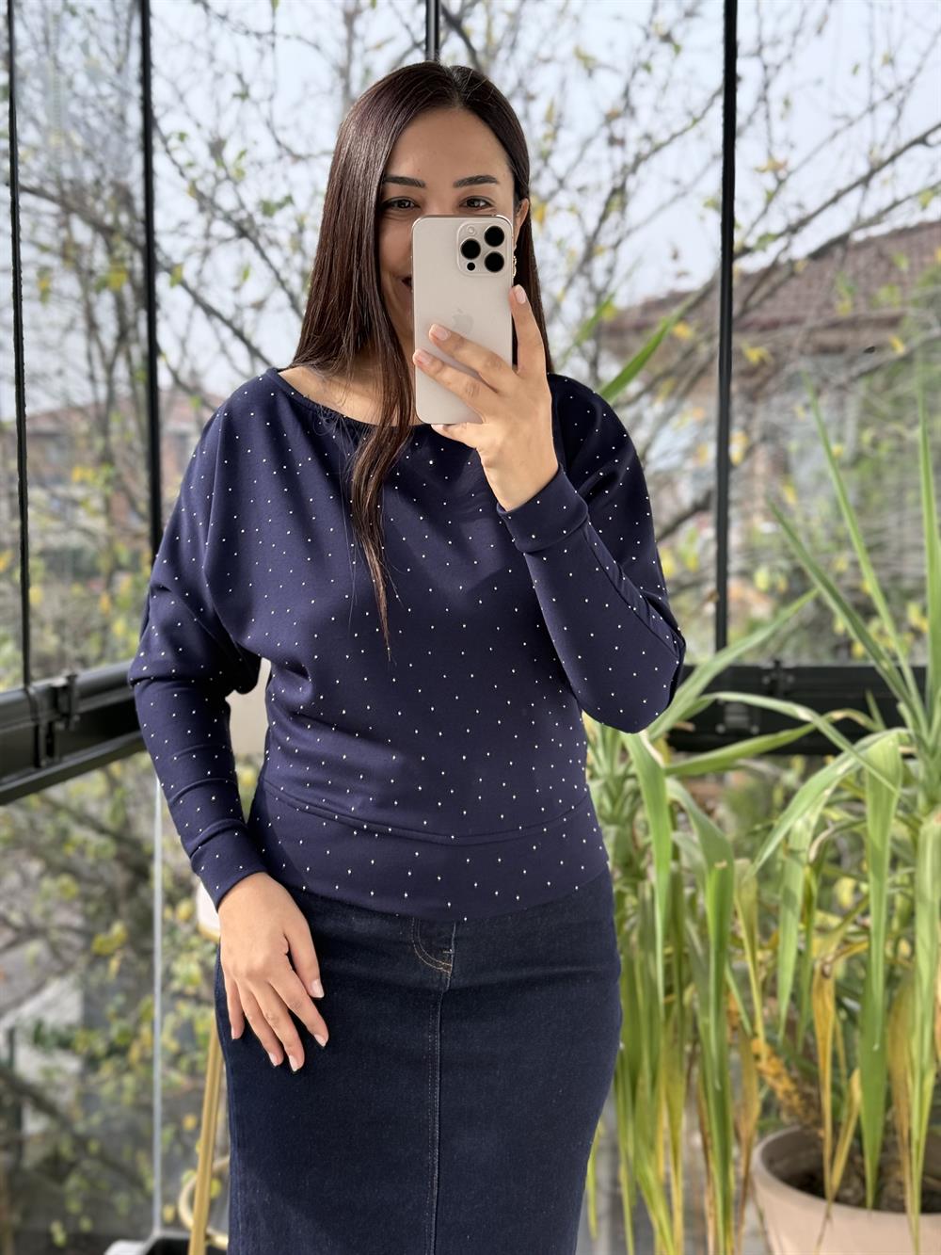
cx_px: 470
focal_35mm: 48
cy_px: 628
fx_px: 1739
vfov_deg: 39.7
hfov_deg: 30.3
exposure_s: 1/396
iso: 100
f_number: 1.78
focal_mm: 6.76
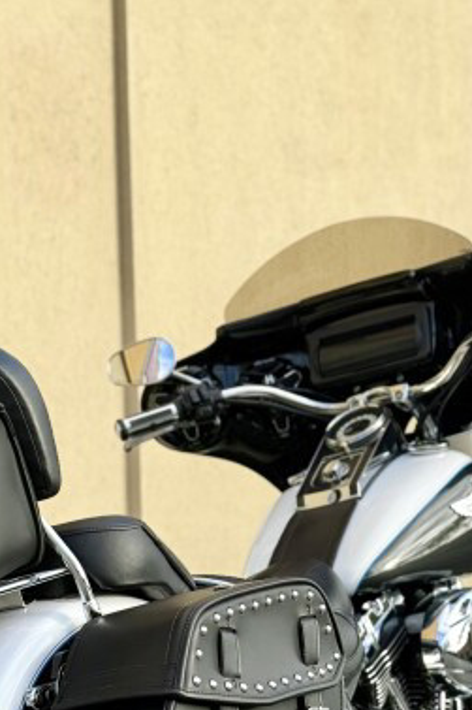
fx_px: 2086
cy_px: 525
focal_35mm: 106
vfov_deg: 19.2
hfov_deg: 12.9
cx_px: 199
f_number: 1.78
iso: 64
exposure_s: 1/939
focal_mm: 6.76
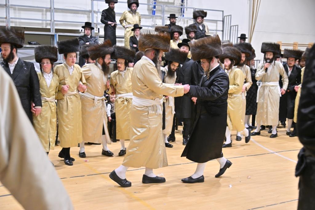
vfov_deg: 29.3
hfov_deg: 42.7
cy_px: 105
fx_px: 403
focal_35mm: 46
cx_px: 158
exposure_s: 1/160
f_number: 4
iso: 1000
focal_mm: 46
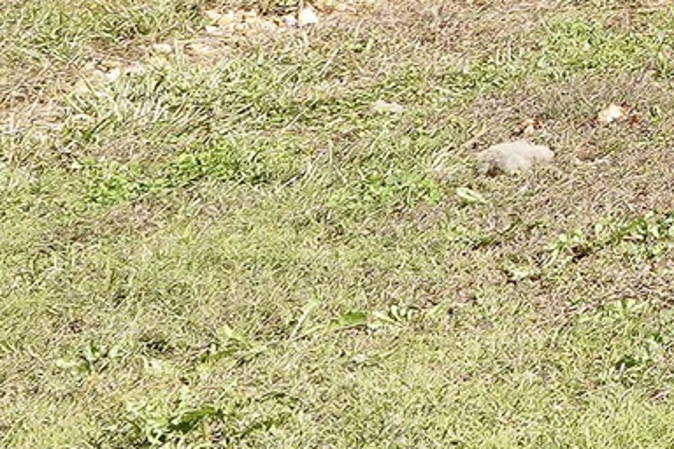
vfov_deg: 10.3
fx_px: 2246
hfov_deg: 11.7
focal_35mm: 120
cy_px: -530
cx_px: 1878
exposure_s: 1/160
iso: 100
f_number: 6.3
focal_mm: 10
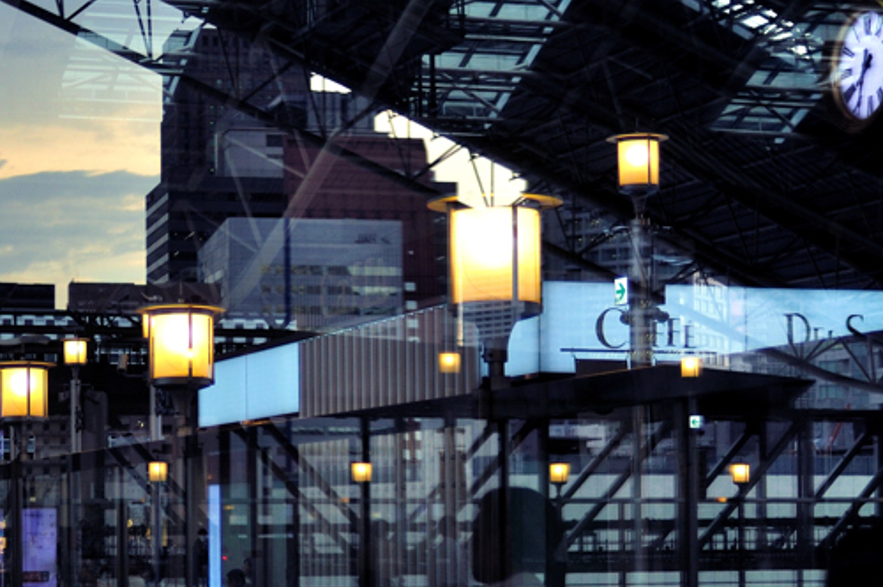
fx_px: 2107
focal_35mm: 86
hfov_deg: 23.3
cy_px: 482
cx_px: 180
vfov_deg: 15.7
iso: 200
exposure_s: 1/250
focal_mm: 28
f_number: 2
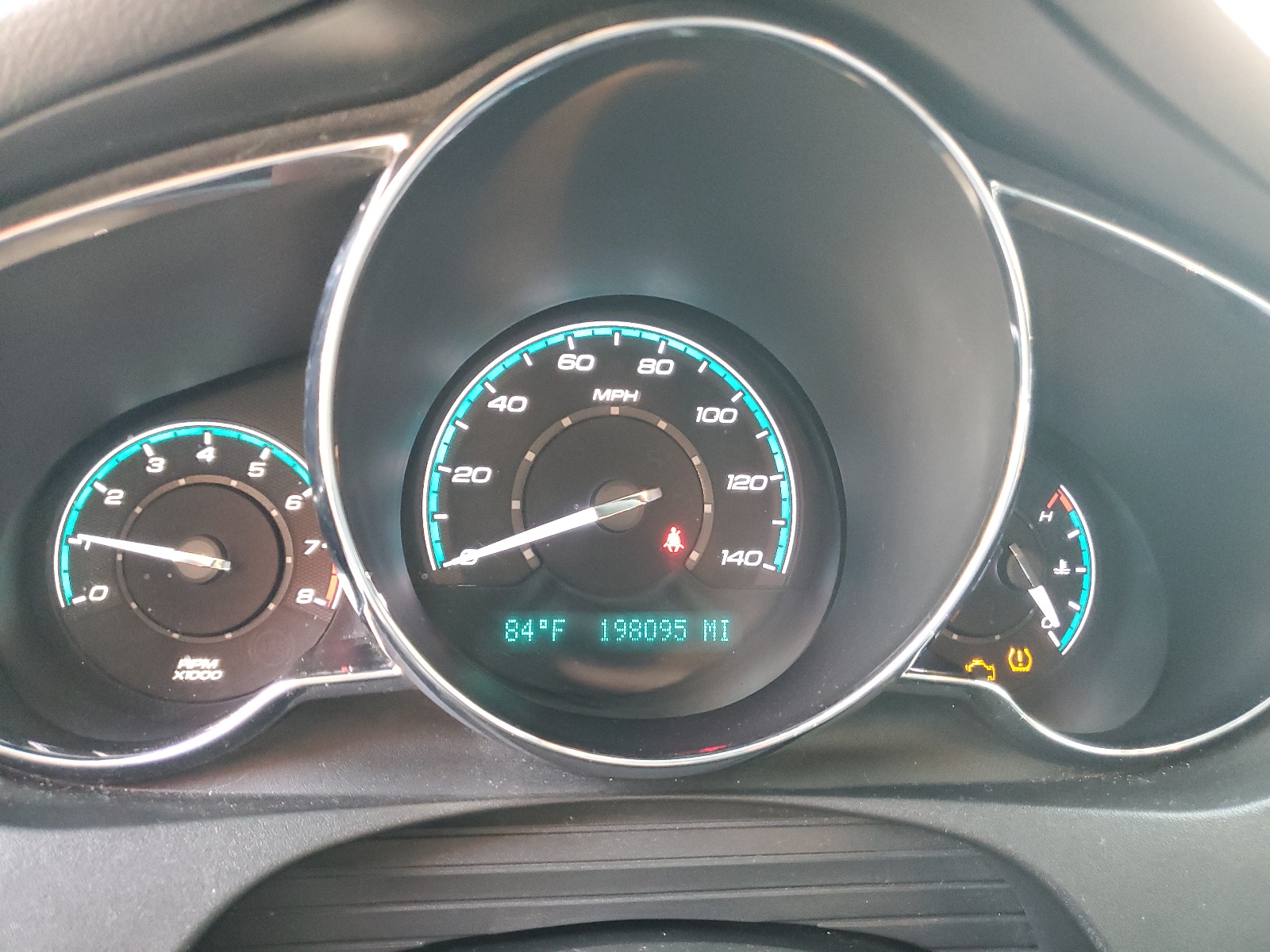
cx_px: 635
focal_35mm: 26
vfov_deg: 53.1
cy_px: 476
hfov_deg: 67.3
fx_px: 954
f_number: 1.5
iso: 305
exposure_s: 1/40
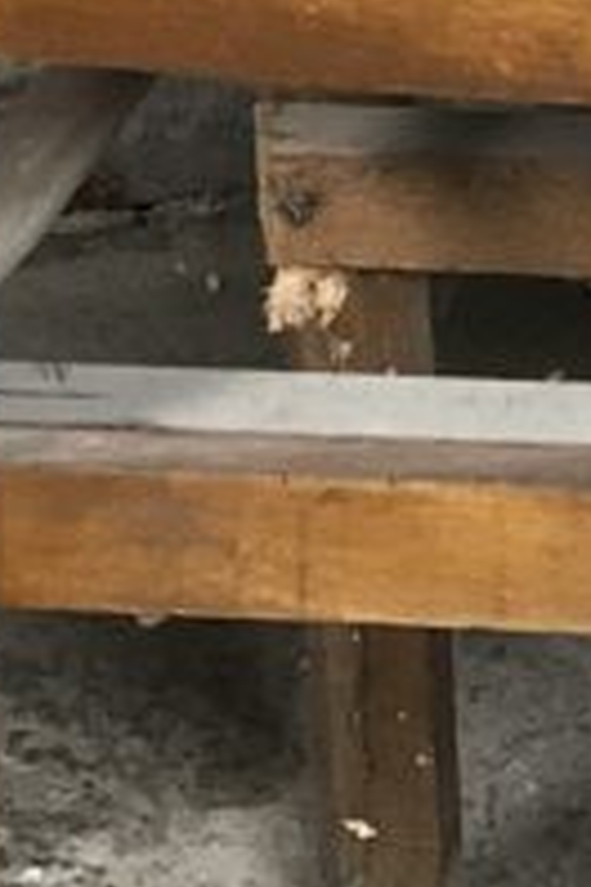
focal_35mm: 279
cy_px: -470
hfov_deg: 4.9
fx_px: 6870
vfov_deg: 7.3
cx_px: 148
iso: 160
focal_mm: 6
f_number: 2.4
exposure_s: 1/33
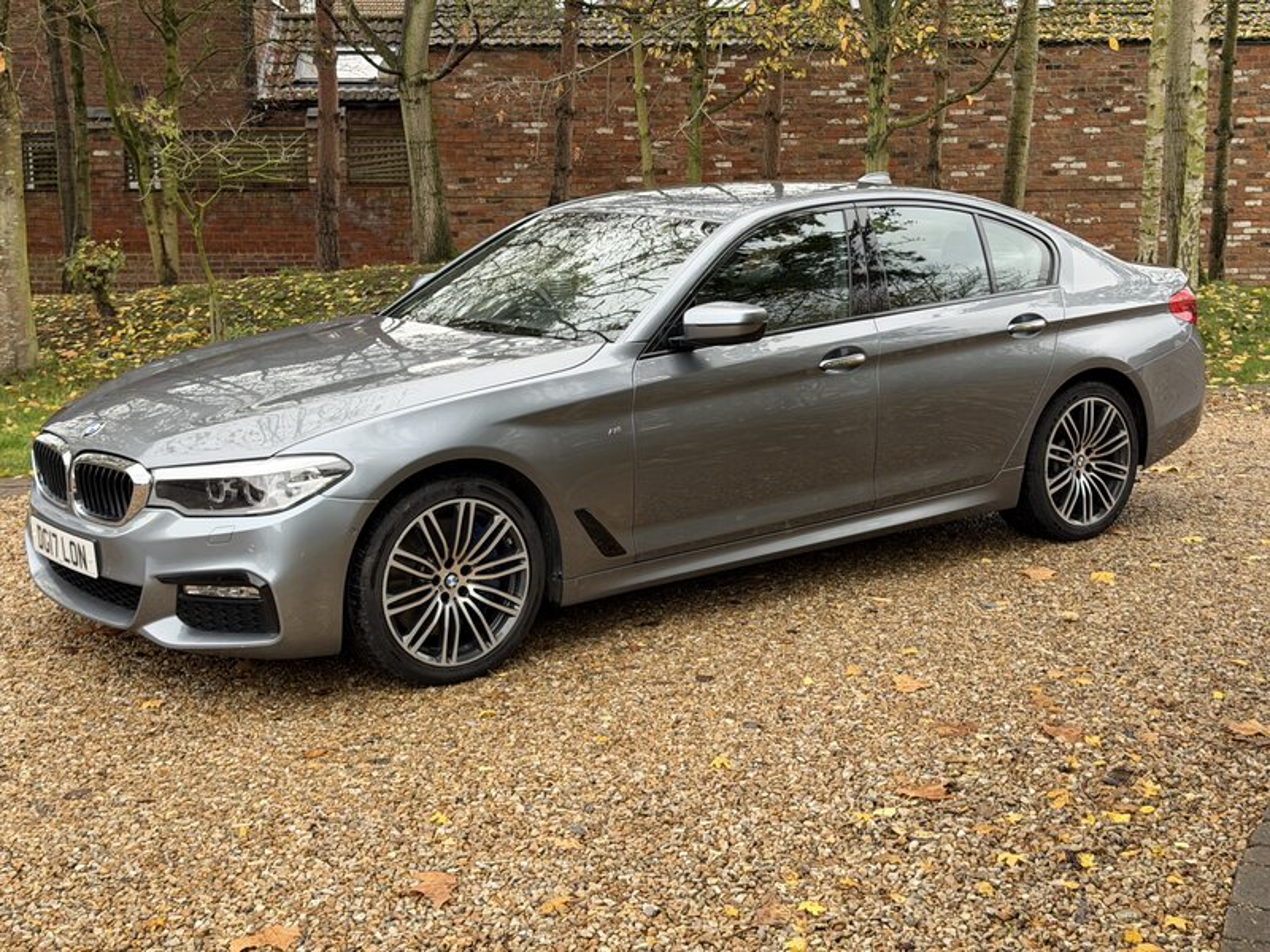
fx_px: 1761
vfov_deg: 30.3
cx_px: 635
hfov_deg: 39.7
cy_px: 476
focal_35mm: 48
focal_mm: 6.76
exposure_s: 1/248
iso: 80
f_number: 1.78
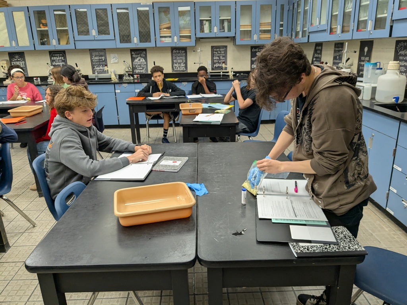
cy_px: 152
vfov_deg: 51.4
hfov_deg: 65.3
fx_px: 317
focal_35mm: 27
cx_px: 204
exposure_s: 1/120
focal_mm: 4.38
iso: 209
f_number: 1.73
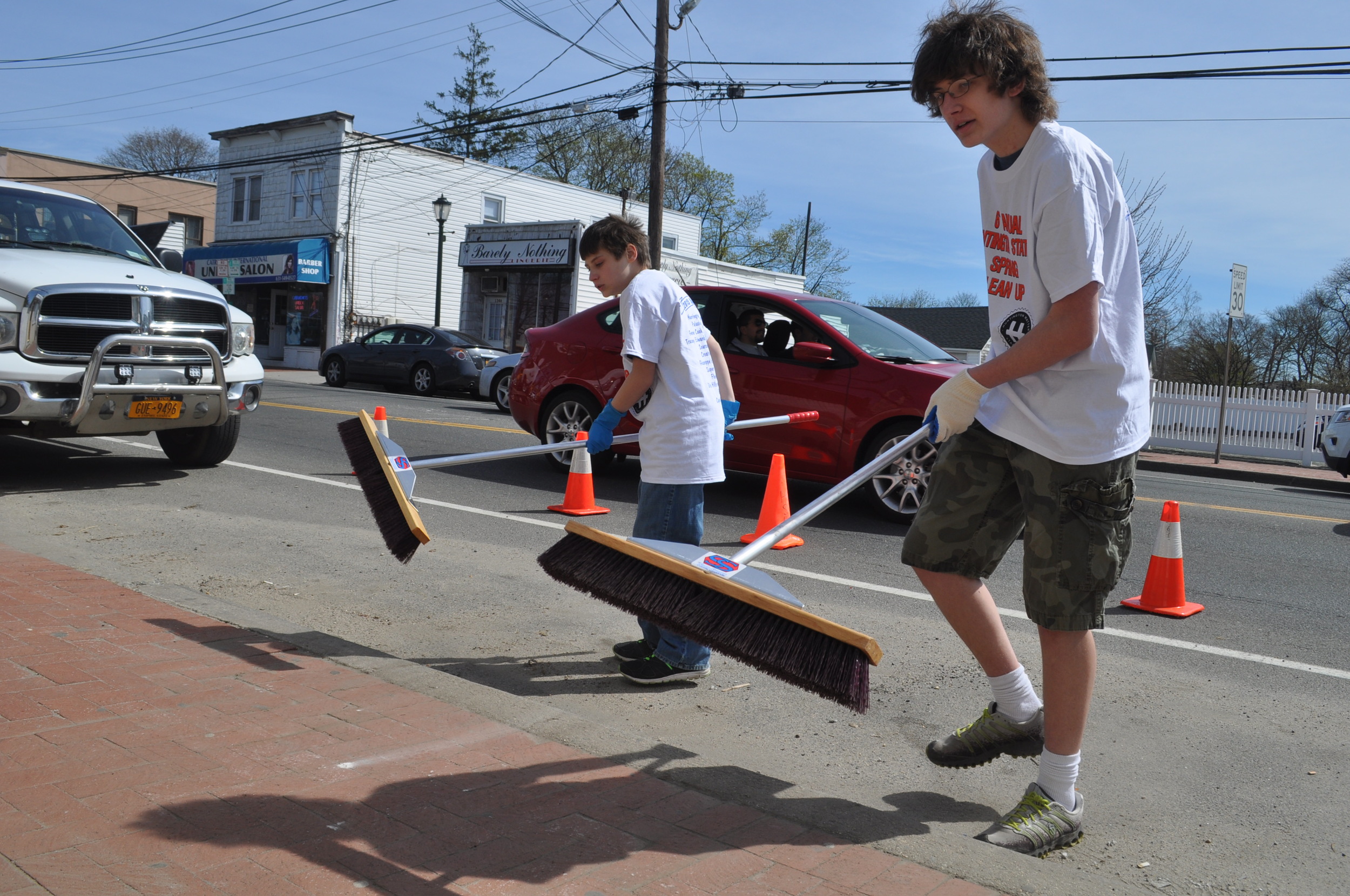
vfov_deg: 43.5
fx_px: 1124
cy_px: 448
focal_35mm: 30
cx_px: 675
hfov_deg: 62.0
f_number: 11
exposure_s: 1/500
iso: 200
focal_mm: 20
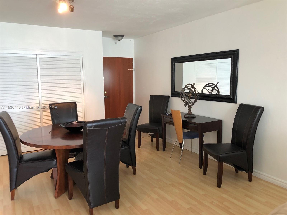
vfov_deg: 49.7
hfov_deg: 63.4
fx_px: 232
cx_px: 144
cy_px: 108
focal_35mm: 28
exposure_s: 1/30
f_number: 1.8
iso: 40
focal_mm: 3.99
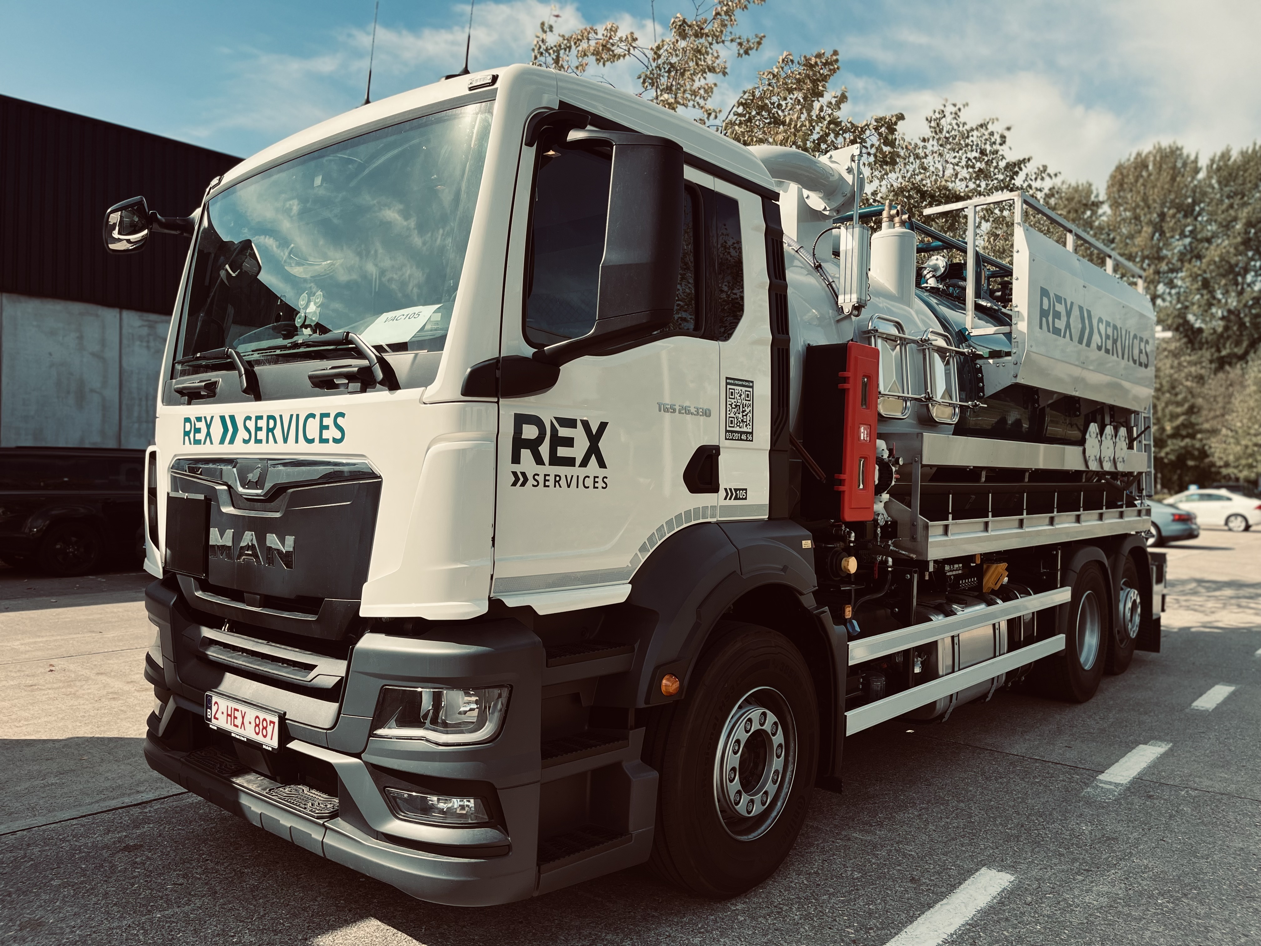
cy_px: 473
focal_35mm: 26
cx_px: 630
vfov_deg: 53.1
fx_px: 947
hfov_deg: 67.3
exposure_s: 1/2410
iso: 50
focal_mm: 5.1
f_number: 1.6
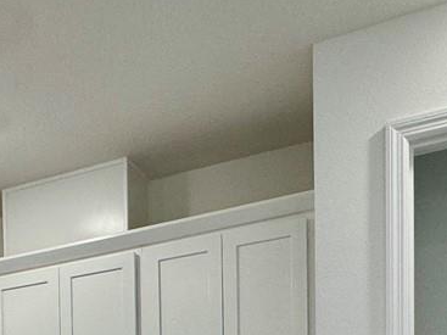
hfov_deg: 30.2
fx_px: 787
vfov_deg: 19.6
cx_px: 35
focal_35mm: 61
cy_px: 551
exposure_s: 1/120
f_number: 2.2
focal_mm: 2.22
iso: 100
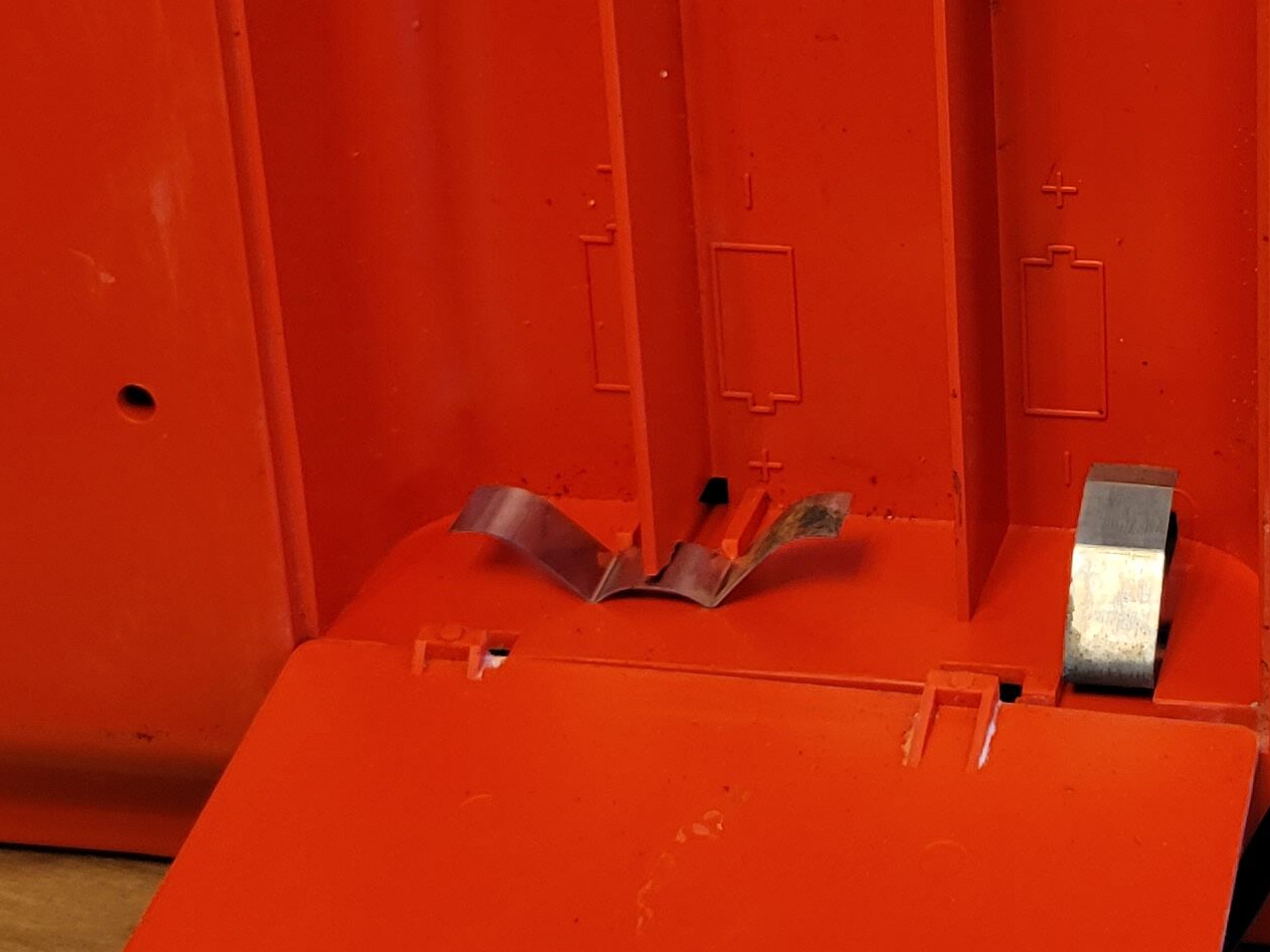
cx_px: 1208
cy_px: 25
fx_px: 3045
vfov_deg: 17.4
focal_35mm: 83
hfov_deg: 22.8
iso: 250
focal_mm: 5.4
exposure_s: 1/40
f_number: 1.8
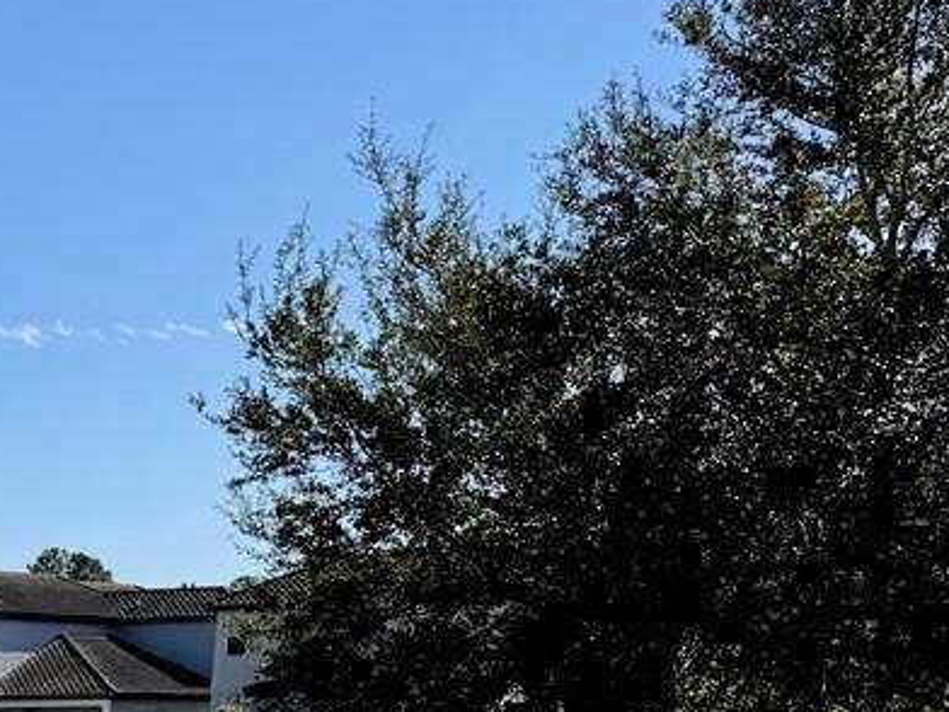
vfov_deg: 13.6
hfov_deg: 16.8
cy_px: 1242
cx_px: -734
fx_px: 2687
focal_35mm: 98
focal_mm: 6.76
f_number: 1.78
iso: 80
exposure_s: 1/10309
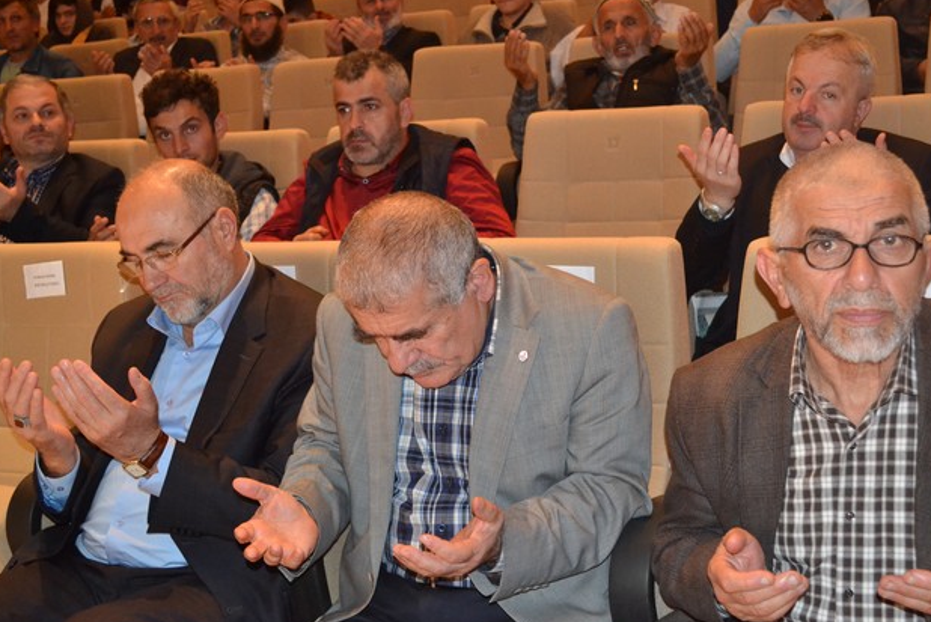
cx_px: 494
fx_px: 1346
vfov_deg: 26.0
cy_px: 328
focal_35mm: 52
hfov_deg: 38.1
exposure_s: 1/60
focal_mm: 32
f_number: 4.8
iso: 3200
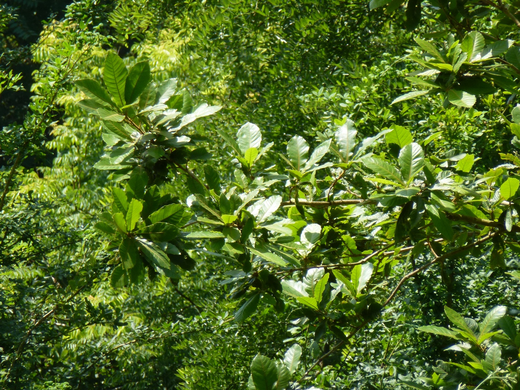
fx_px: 7572
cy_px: 195
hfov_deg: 3.9
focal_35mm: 504
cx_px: 260
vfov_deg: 3.0
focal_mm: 68.8
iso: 100
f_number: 5.9
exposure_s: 1/160
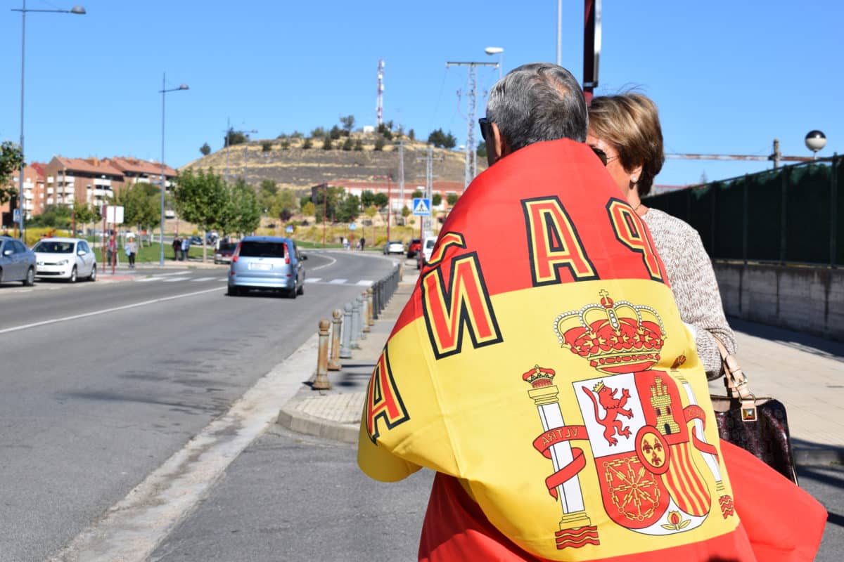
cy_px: 281
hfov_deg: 33.4
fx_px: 1407
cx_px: 422
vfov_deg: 22.6
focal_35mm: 60
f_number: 10
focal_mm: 40
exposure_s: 1/400
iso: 200
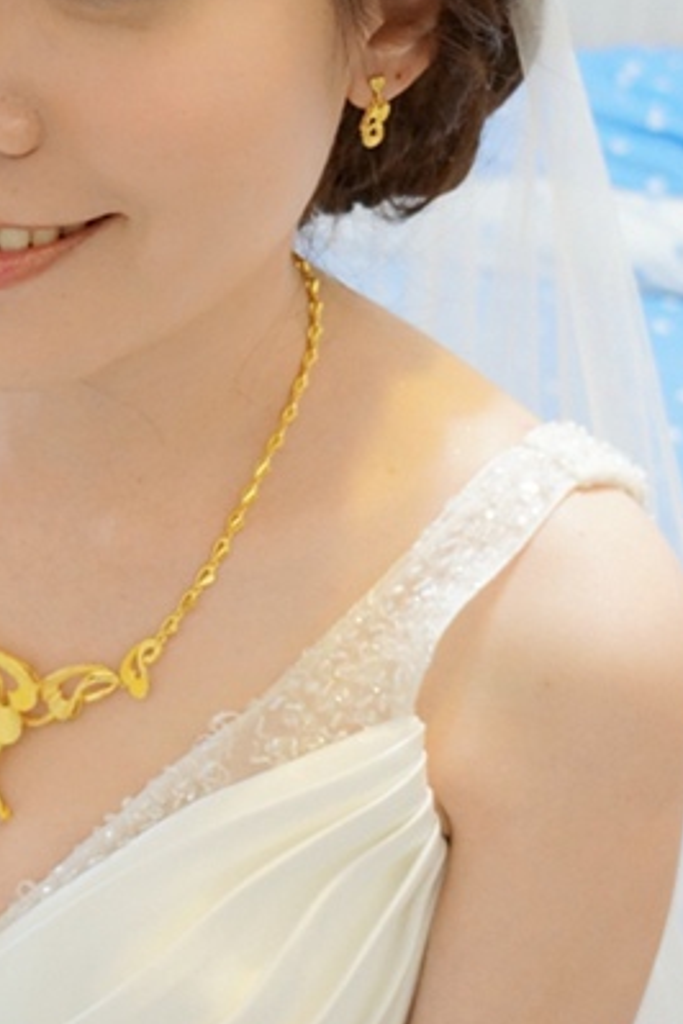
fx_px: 1850
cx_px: 141
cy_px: 436
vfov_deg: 30.9
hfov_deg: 20.7
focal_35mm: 65
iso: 2000
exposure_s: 1/60
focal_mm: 18
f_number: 3.5
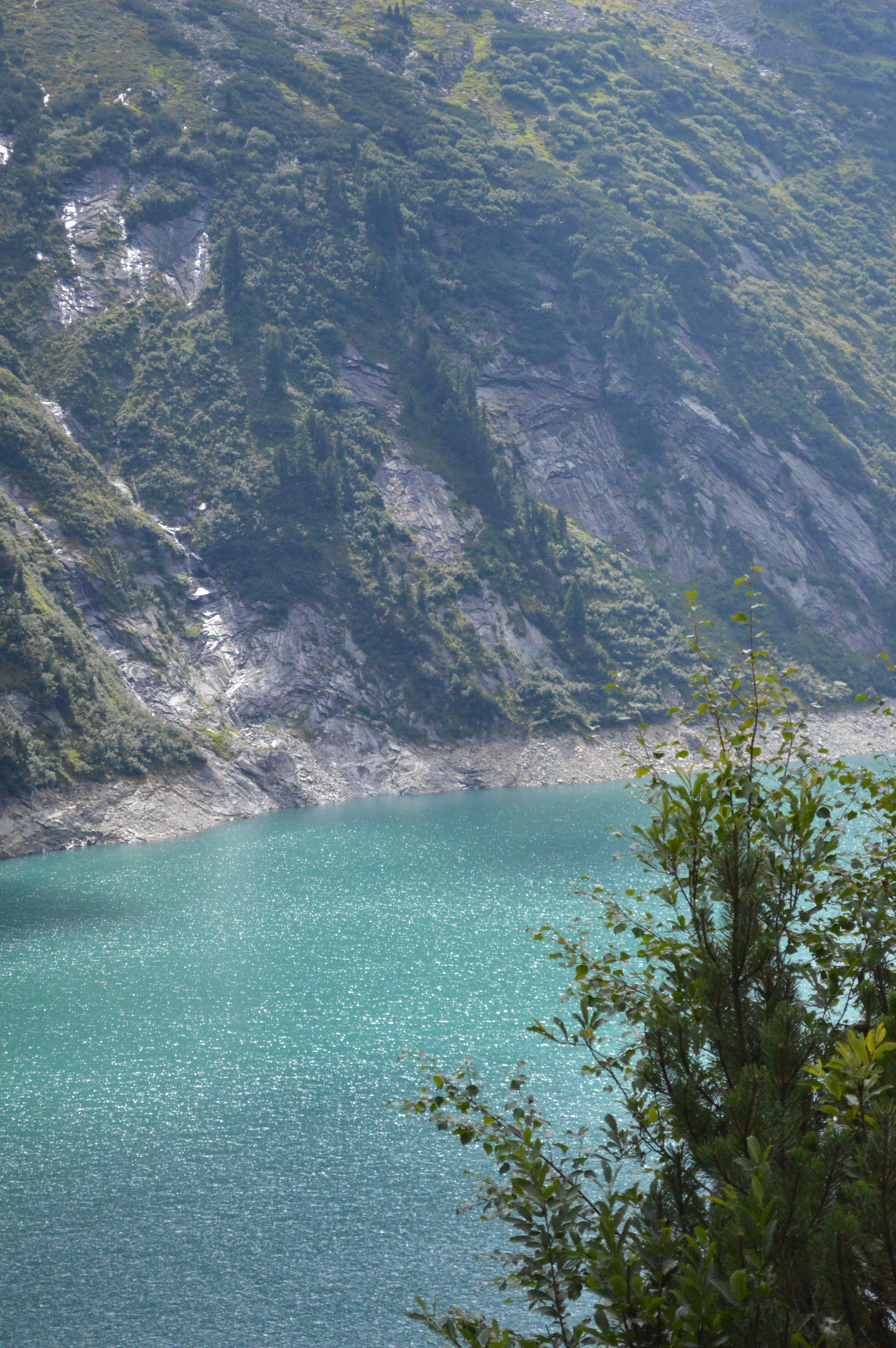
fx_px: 3085
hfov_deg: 16.5
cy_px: 674
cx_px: 448
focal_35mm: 82
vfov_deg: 24.6
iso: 2800
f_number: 5.6
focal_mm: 55
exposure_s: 1/4000
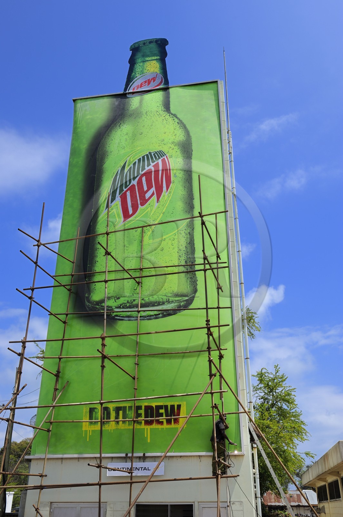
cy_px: 258
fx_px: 487
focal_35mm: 34
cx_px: 172
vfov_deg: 55.8
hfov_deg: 38.8
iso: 200
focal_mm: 34
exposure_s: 1/200
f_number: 13
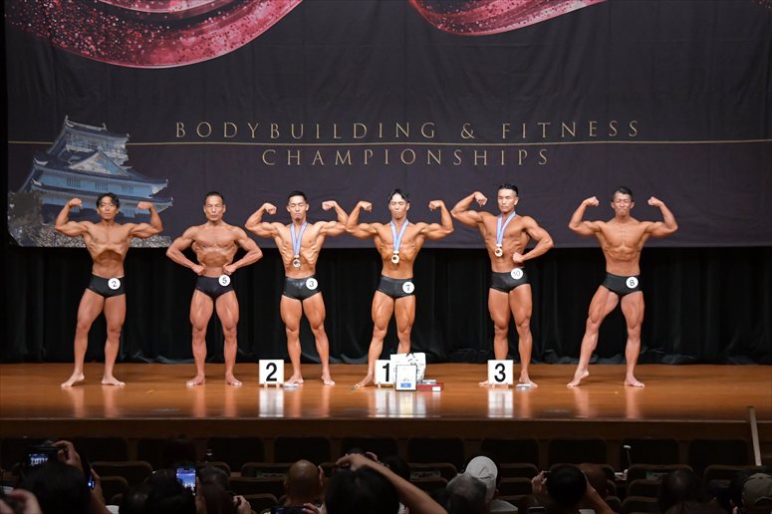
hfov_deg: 16.1
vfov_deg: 10.8
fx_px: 2722
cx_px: 386
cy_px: 257
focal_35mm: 127
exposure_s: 1/400
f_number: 5.6
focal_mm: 85
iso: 5000
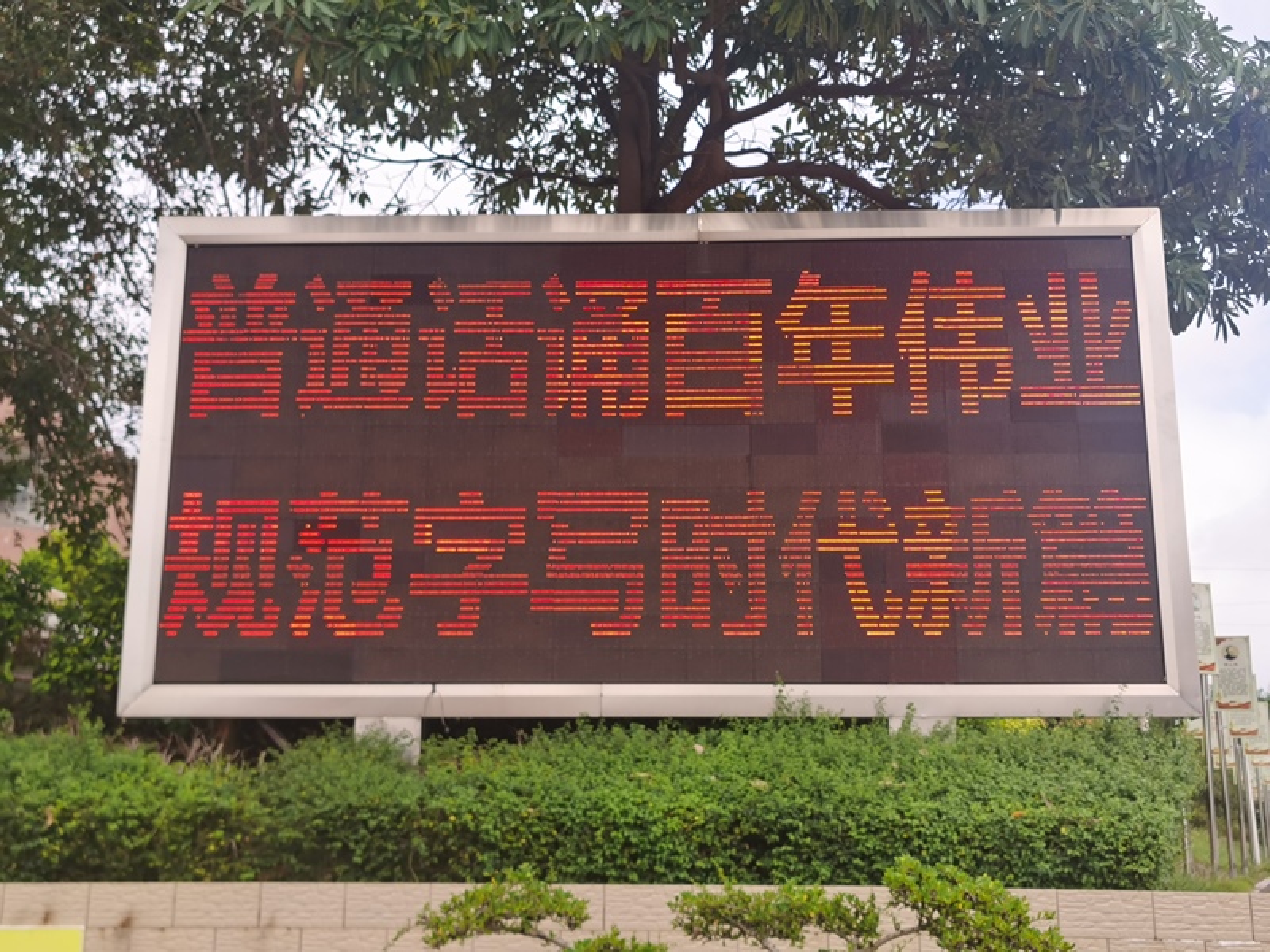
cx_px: 635
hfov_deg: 42.1
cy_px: 476
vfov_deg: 32.2
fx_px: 1651
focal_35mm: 45
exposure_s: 1/2033
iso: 50
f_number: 1.6
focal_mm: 5.56
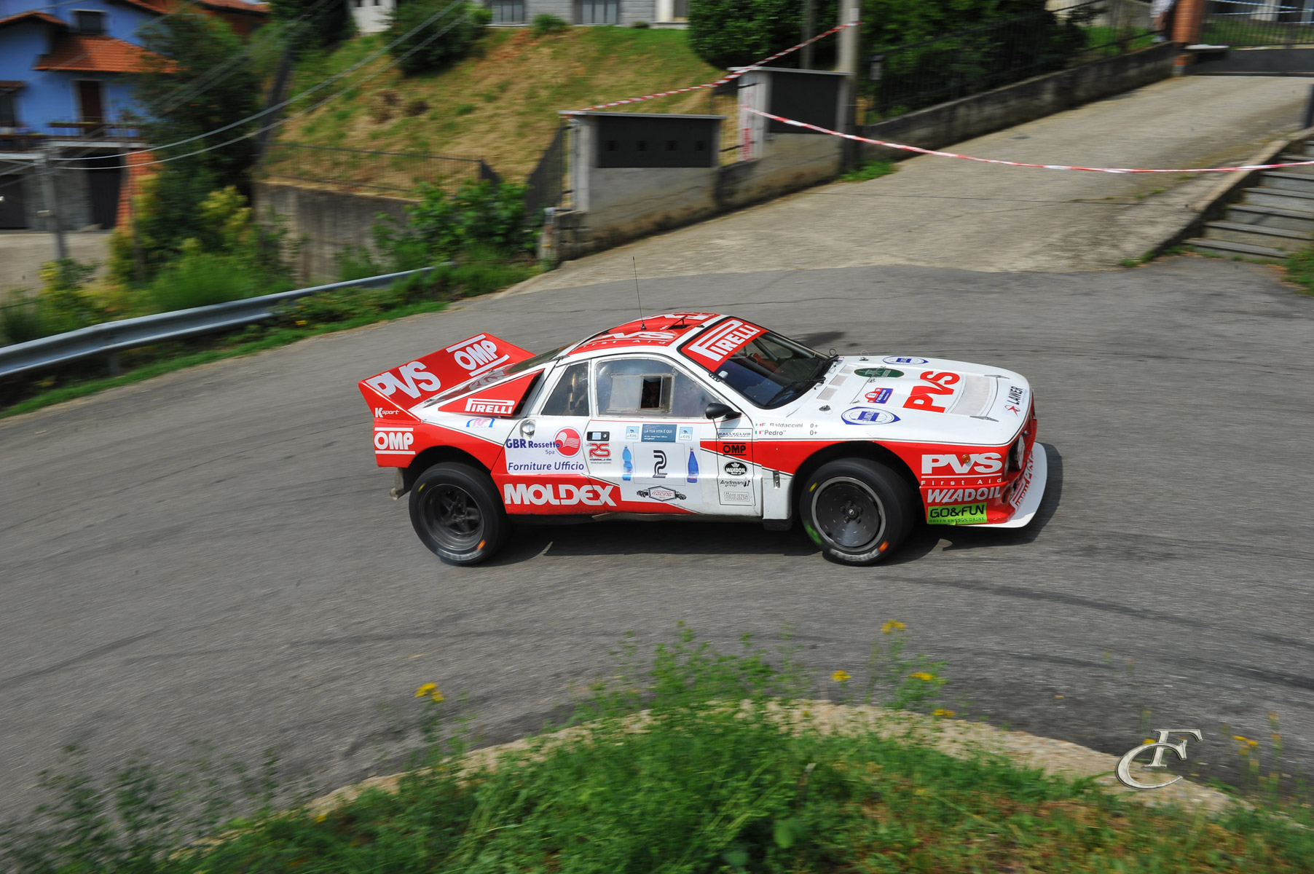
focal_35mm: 29
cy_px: 437
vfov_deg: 44.9
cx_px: 657
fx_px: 1058
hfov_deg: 63.7
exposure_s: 1/125
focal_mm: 29
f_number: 20
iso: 200
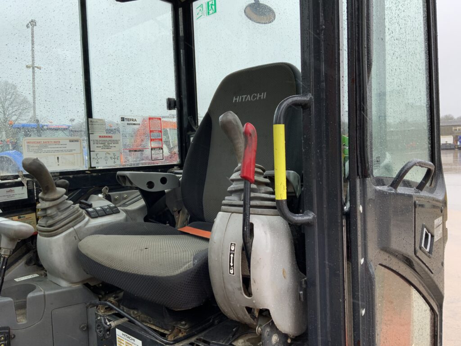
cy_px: 173
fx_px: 386
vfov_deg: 48.2
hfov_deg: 61.7
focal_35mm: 29
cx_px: 230
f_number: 1.8
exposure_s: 1/122
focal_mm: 3
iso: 32
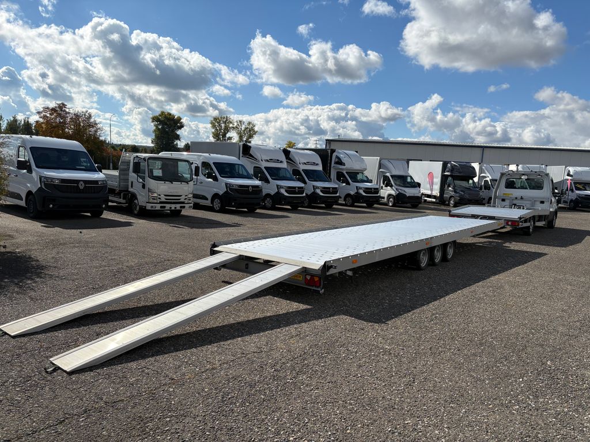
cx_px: 295
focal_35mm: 26
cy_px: 221
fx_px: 443
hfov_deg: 67.3
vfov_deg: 53.1
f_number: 1.6
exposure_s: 1/6329
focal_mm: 5.96
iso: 50
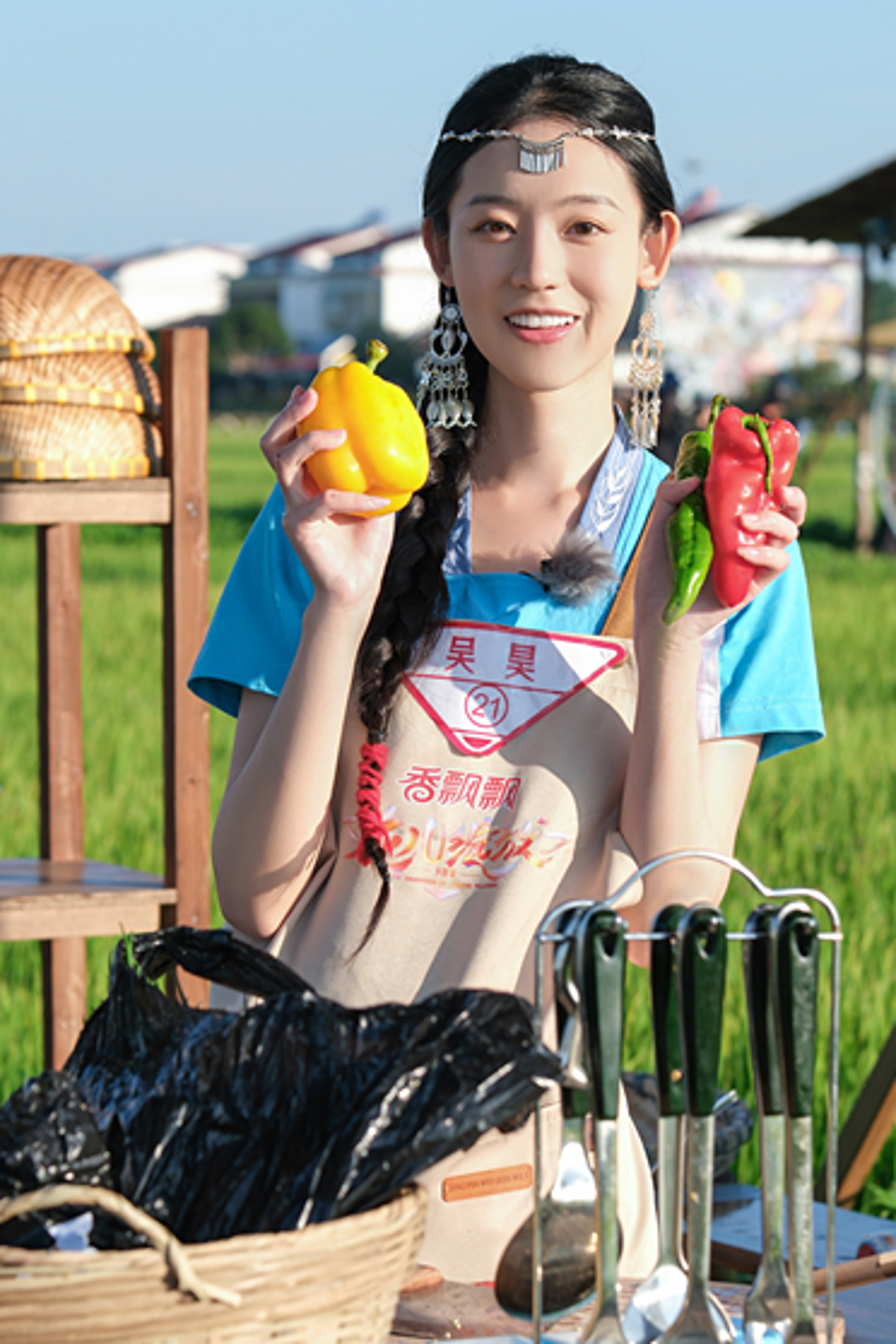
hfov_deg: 12.0
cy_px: 624
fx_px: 4256
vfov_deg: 17.9
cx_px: 467
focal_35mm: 114
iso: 125
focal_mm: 70.5
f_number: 5
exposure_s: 1/250
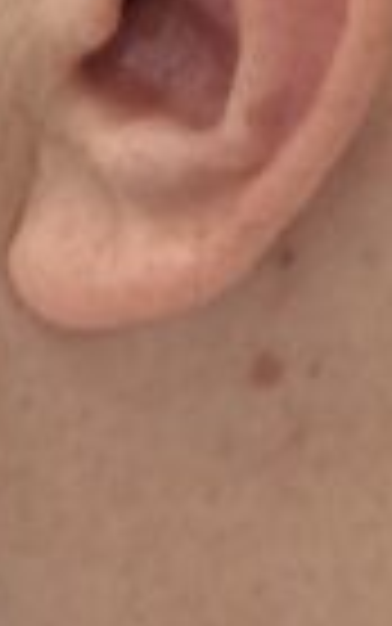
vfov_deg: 10.6
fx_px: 3210
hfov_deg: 6.9
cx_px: 442
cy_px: -450
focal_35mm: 188
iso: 125
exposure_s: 1/50
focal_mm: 6.86
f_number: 1.78
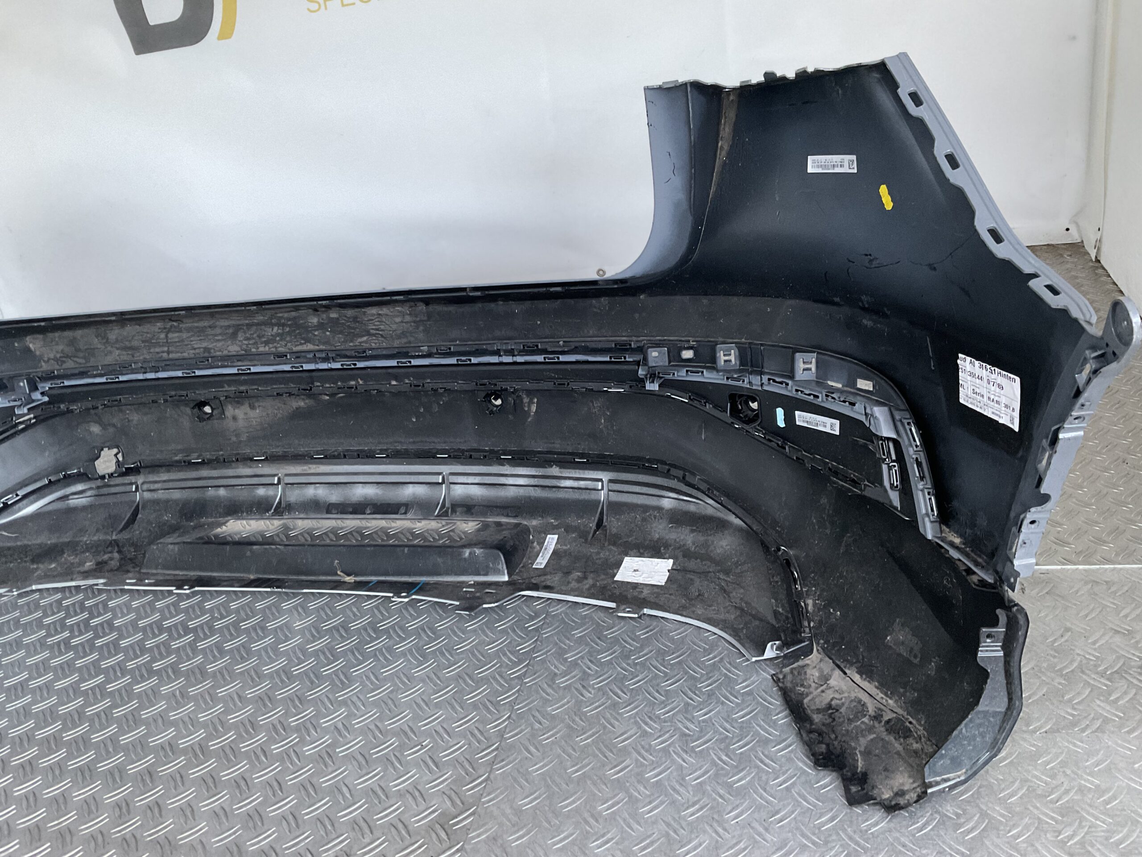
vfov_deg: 48.2
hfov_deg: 61.7
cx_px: 571
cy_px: 428
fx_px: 957
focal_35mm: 29
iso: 125
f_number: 1.8
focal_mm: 3
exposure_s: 1/60
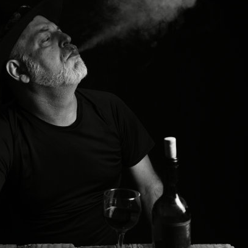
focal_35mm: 64
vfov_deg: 26.9
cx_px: 99
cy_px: 124
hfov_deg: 26.8
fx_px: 519
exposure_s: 1/80
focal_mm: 50
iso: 100
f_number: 4.5
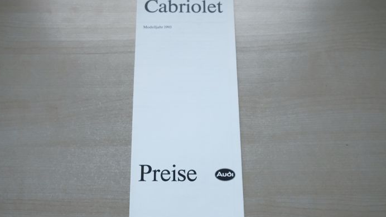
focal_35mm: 49
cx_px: 187
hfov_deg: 42.1
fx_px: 501
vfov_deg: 24.4
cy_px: 113
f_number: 7.1
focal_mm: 30.2
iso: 6400
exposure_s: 1/10
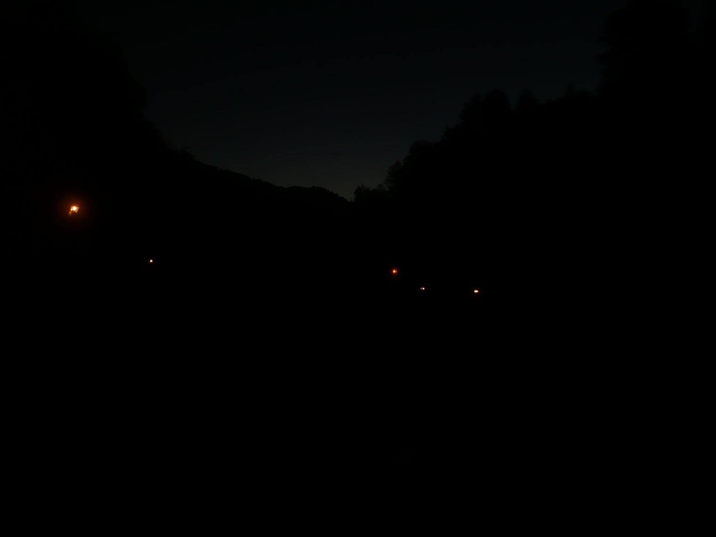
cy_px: 268
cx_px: 358
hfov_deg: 63.4
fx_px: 579
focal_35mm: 28
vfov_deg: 49.7
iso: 100
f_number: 3.3
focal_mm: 4.6
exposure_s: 1/8
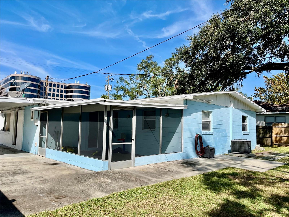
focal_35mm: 26
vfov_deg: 53.1
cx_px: 144
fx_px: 217
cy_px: 108
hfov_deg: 67.3
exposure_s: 1/4149
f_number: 1.6
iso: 50
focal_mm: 5.1
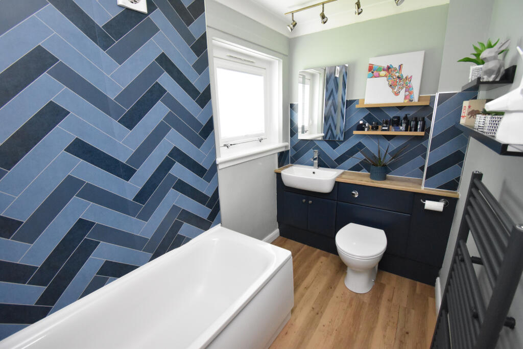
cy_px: 174
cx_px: 262
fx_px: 218
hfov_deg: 100.4
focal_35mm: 15
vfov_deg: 77.3
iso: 4500
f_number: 4.5
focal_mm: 10
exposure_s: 1/125
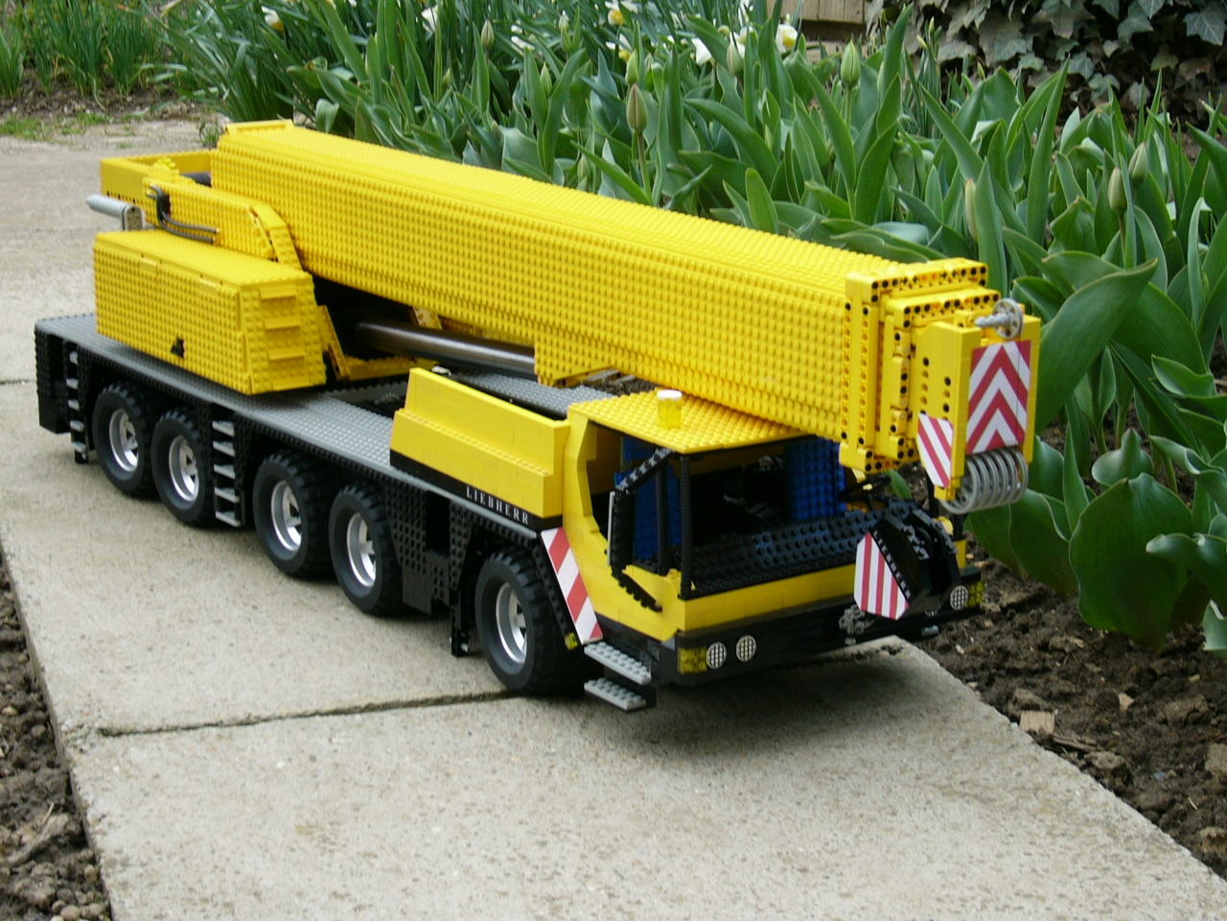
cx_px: 614
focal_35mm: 70
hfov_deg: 27.8
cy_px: 460
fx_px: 2481
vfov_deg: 21.0
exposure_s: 1/100
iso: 50
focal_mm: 11.6
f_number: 4
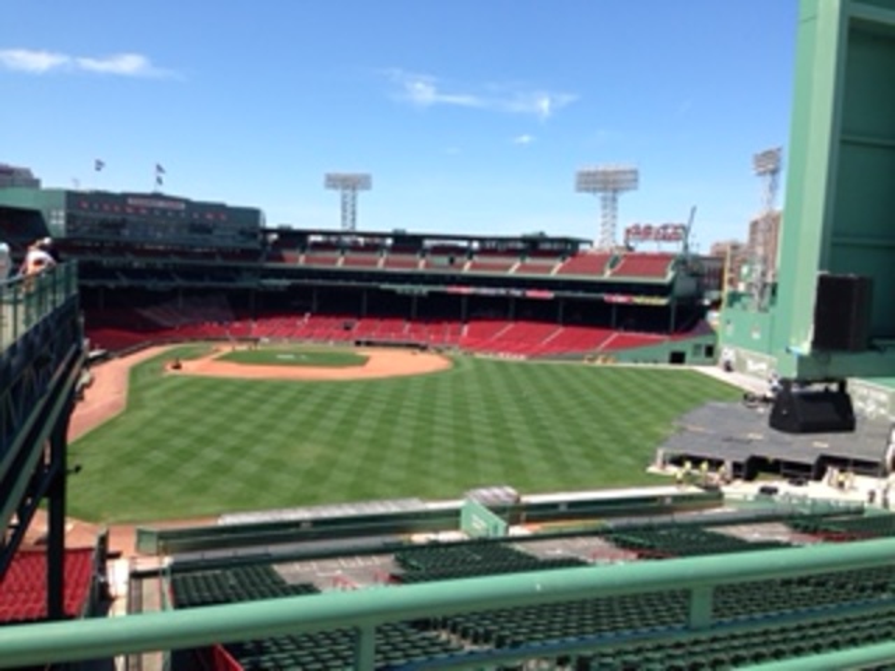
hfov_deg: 55.4
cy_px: 336
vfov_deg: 42.9
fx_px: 853
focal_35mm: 33
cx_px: 448
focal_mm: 4.13
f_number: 2.4
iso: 50
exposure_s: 1/1178
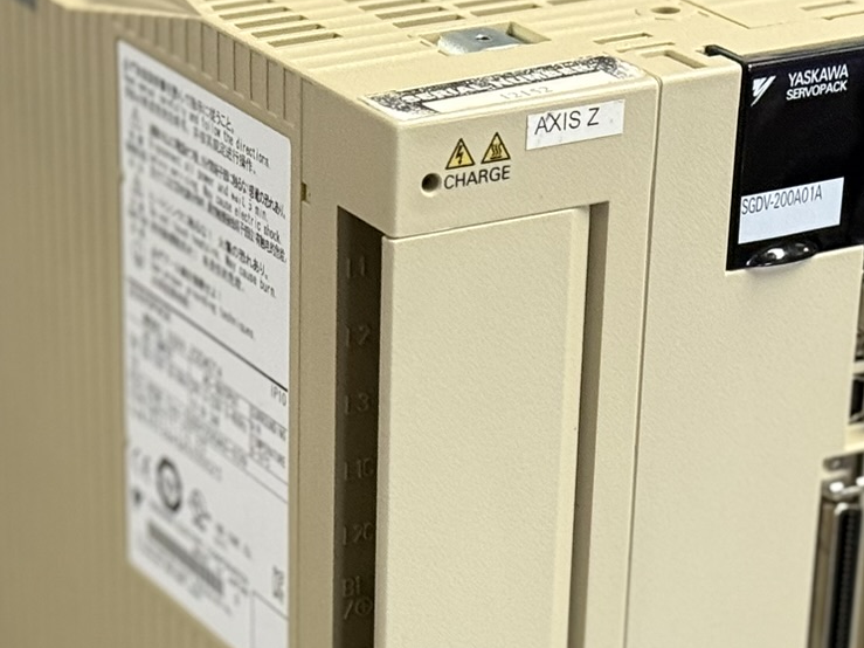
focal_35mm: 133
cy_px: 745
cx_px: 262
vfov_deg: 11.0
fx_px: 3319
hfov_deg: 14.8
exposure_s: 1/50
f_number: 1.78
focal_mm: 6.76
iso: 250
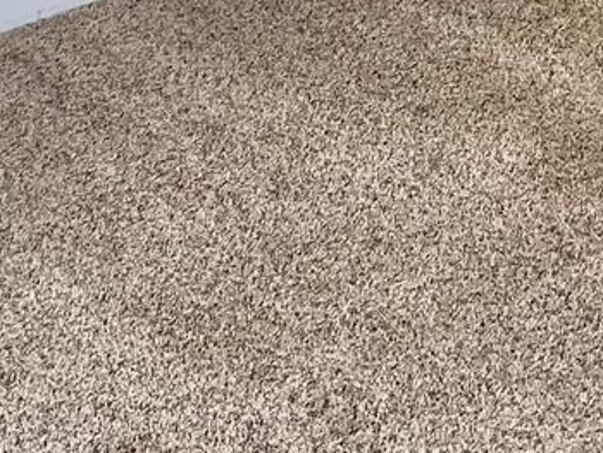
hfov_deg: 13.0
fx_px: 2650
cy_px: -846
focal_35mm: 152
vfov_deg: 8.4
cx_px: 357
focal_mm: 4.25
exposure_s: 1/121
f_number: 1.8
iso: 40
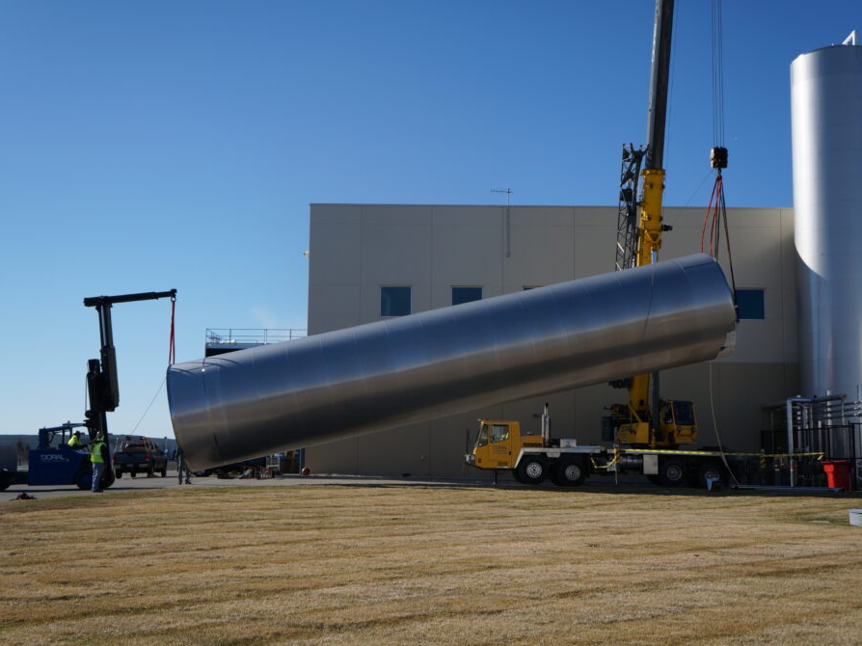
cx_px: 437
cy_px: 322
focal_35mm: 45
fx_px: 1109
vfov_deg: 32.5
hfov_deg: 42.5
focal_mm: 27
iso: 100
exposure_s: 1/2000
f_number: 4
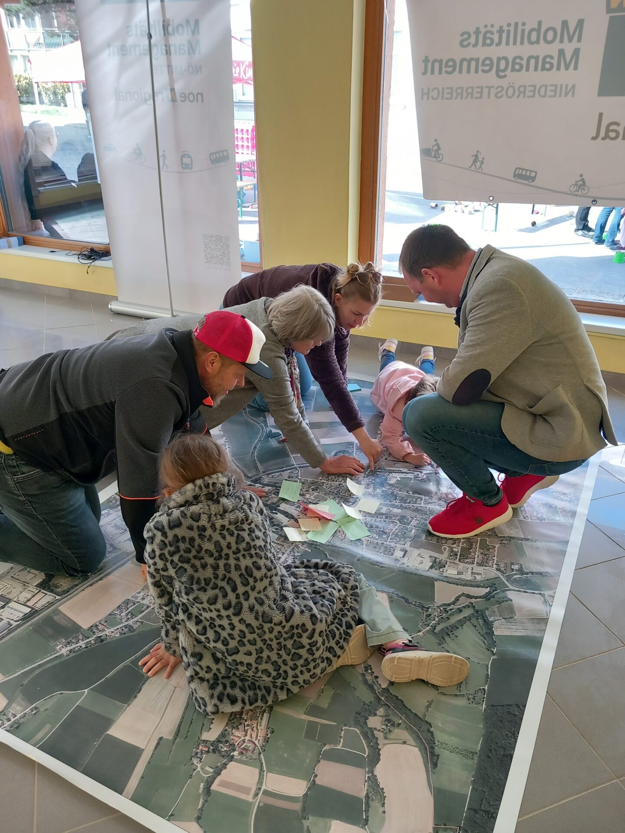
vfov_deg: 65.3
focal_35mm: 27
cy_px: 416
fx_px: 650
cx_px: 312
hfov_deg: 51.4
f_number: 1.8
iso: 80
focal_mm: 4
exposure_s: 1/50
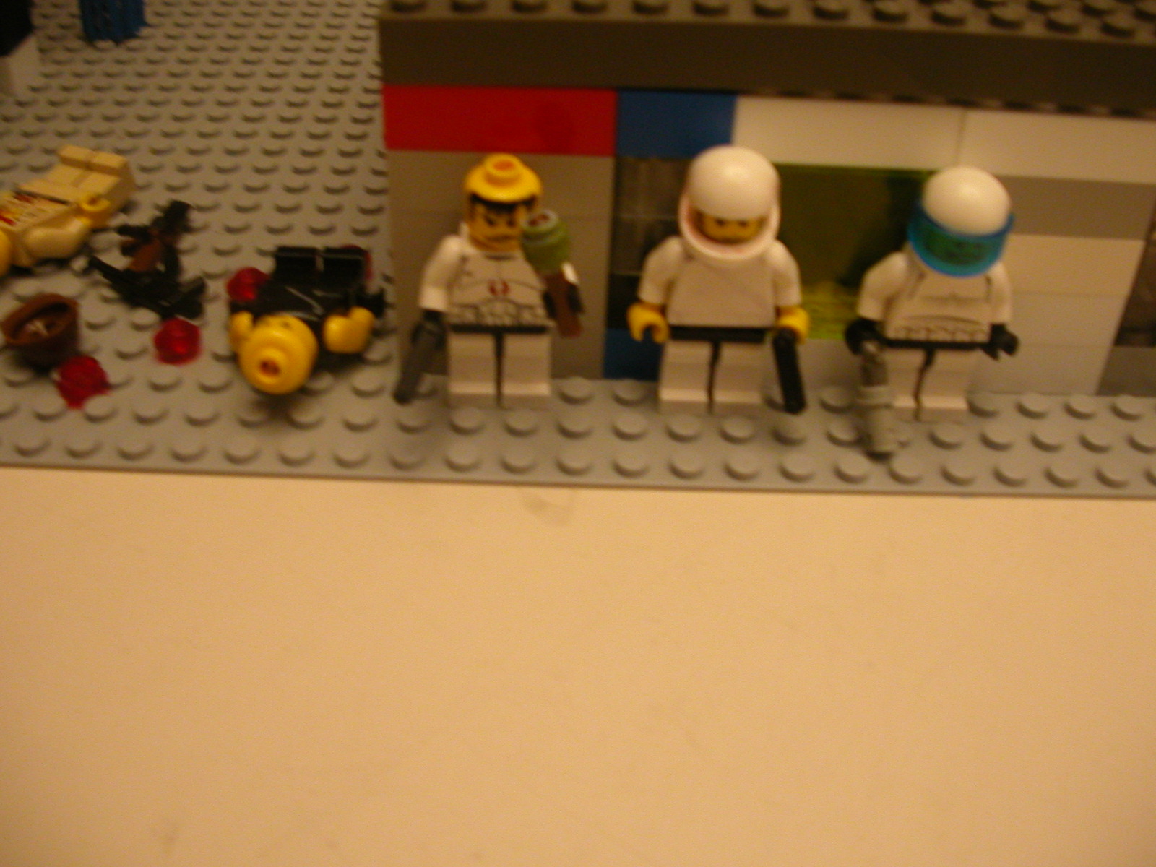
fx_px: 1236
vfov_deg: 38.7
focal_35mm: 37
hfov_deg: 50.1
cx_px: 578
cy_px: 434
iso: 175
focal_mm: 5.6
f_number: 2.7
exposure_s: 1/27.7
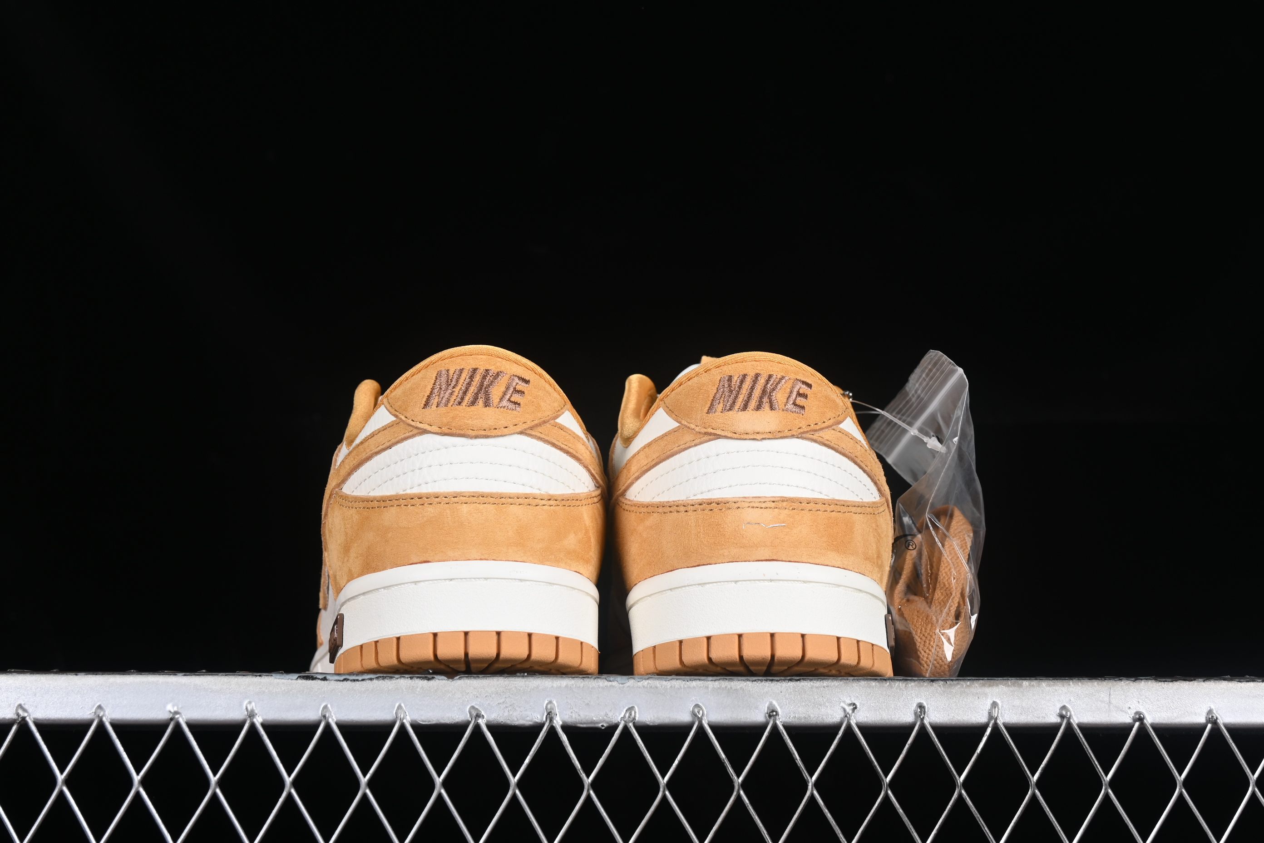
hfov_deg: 27.0
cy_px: 422
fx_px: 2633
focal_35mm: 75
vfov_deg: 18.2
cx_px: 632
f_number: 8
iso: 160
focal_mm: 50
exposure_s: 1/80
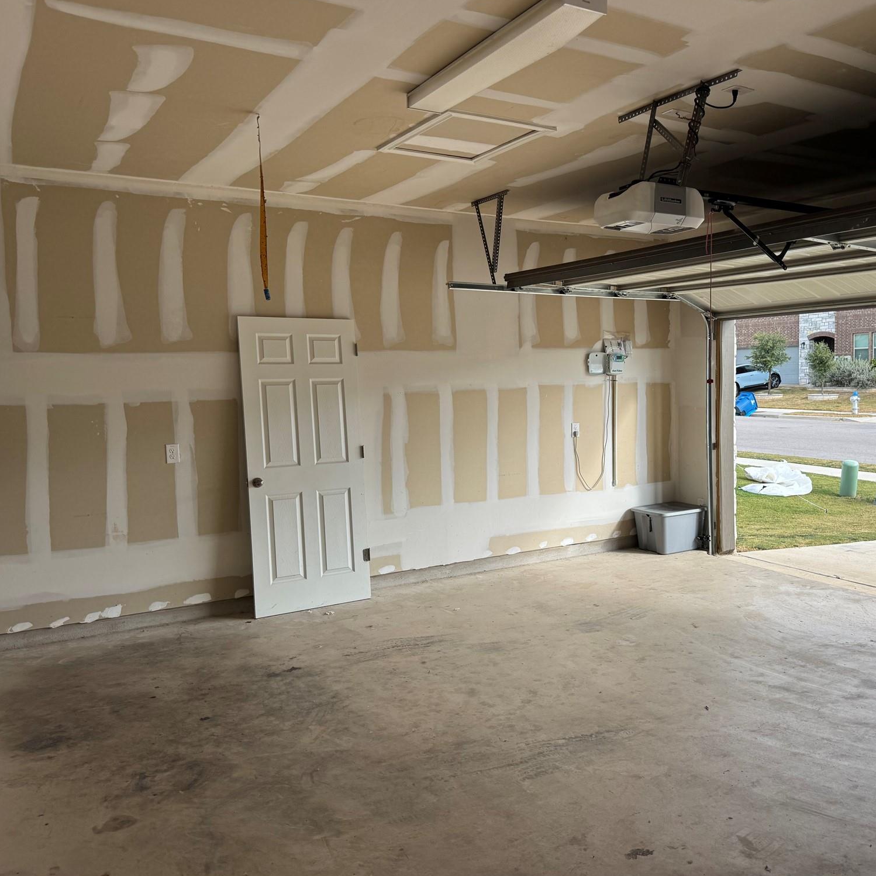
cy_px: 434
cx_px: 523
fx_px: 830
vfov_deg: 55.6
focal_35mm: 29
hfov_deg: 55.2
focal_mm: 6.76
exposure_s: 1/832
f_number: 1.78
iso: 80
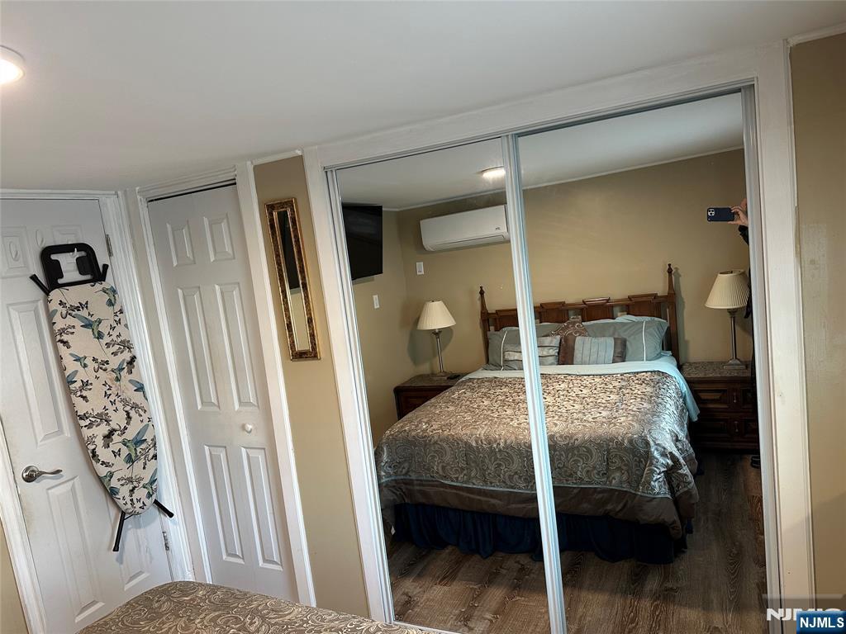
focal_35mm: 24
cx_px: 423
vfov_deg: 56.8
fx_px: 587
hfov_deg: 71.6
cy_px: 317
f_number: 1.78
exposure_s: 1/60
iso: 200
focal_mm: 6.86
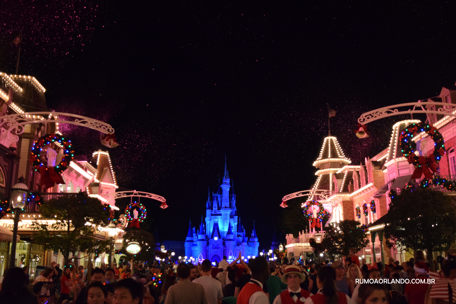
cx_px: 228
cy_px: 152
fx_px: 456
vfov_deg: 36.9
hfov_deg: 53.1
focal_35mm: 36
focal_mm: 24
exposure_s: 1/40
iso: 3200
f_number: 4
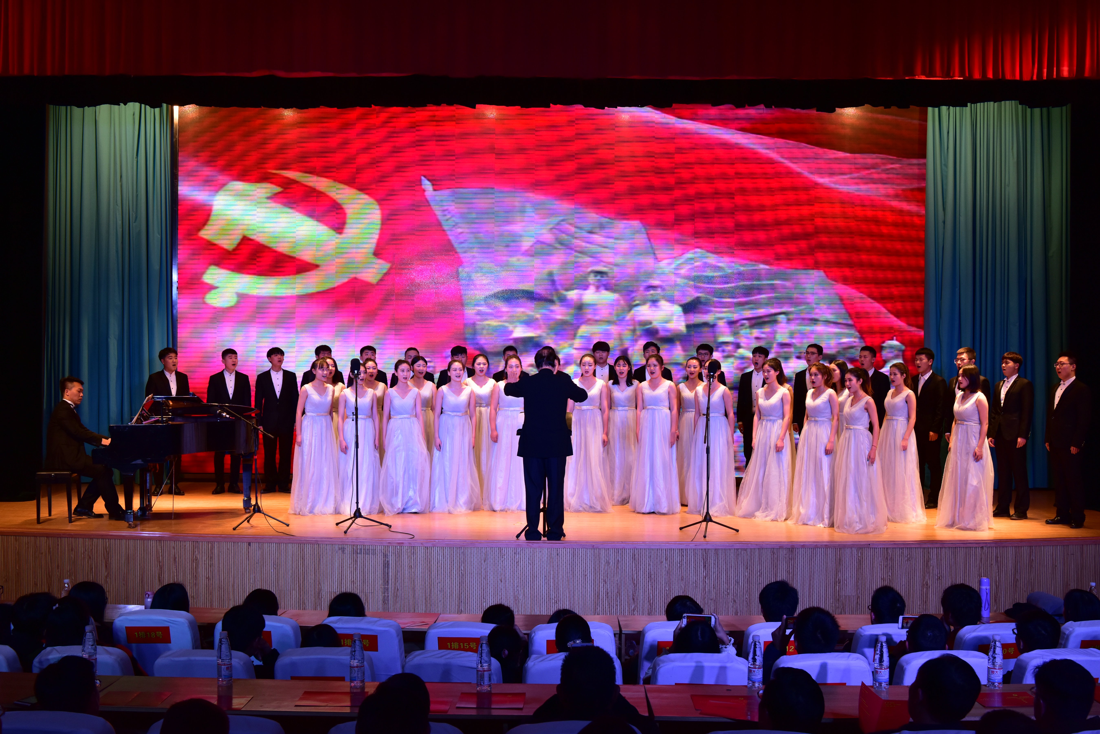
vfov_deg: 33.4
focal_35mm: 40
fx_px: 1222
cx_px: 550
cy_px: 367
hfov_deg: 48.4
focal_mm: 40
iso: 1000
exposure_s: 1/160
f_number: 9
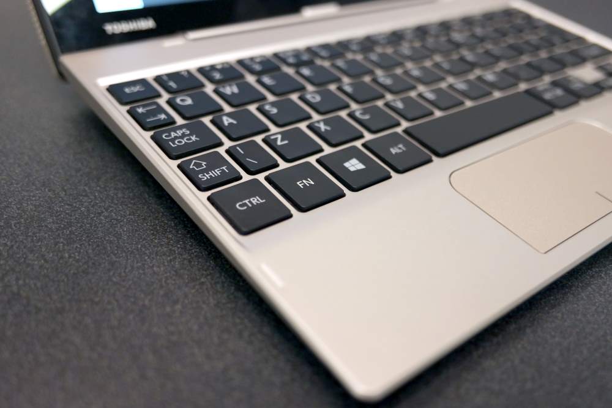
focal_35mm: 30
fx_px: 510
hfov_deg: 61.9
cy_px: 204
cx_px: 306
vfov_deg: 43.6
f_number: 2.8
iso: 800
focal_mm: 20
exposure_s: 1/40
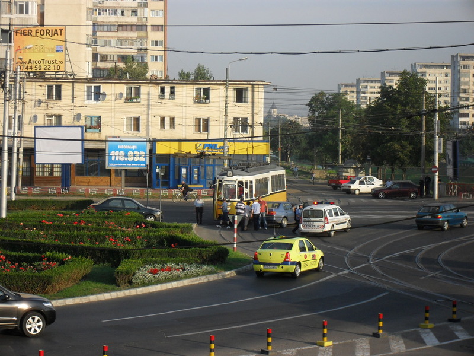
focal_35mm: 105
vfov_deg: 14.1
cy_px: 178
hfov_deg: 18.7
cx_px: 237
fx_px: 1438
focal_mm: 18.9
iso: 100
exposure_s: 1/180
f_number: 5.8
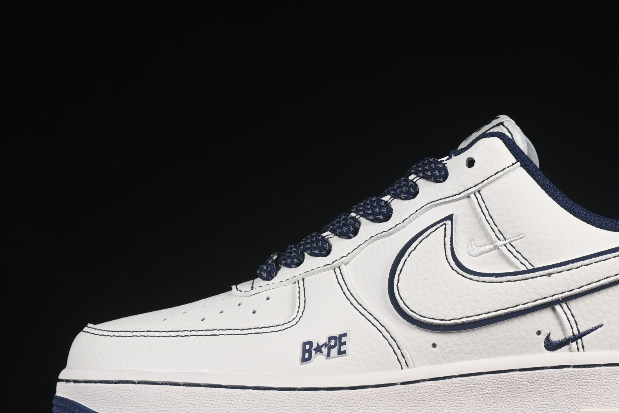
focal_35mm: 133
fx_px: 2287
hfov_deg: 15.4
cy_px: 234
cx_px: 419
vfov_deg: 10.3
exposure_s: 1/80
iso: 160
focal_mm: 50
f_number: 8
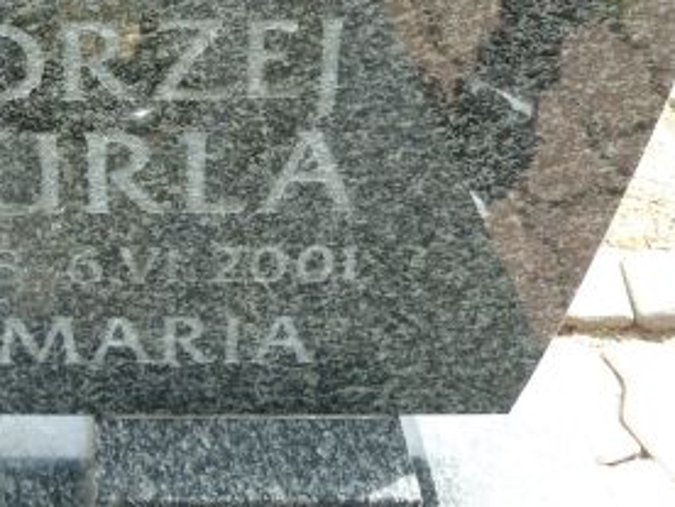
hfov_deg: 31.2
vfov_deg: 23.4
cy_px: -76
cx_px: 32
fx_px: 1131
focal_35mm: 58
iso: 200
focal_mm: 4.1
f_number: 3.3
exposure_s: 1/250
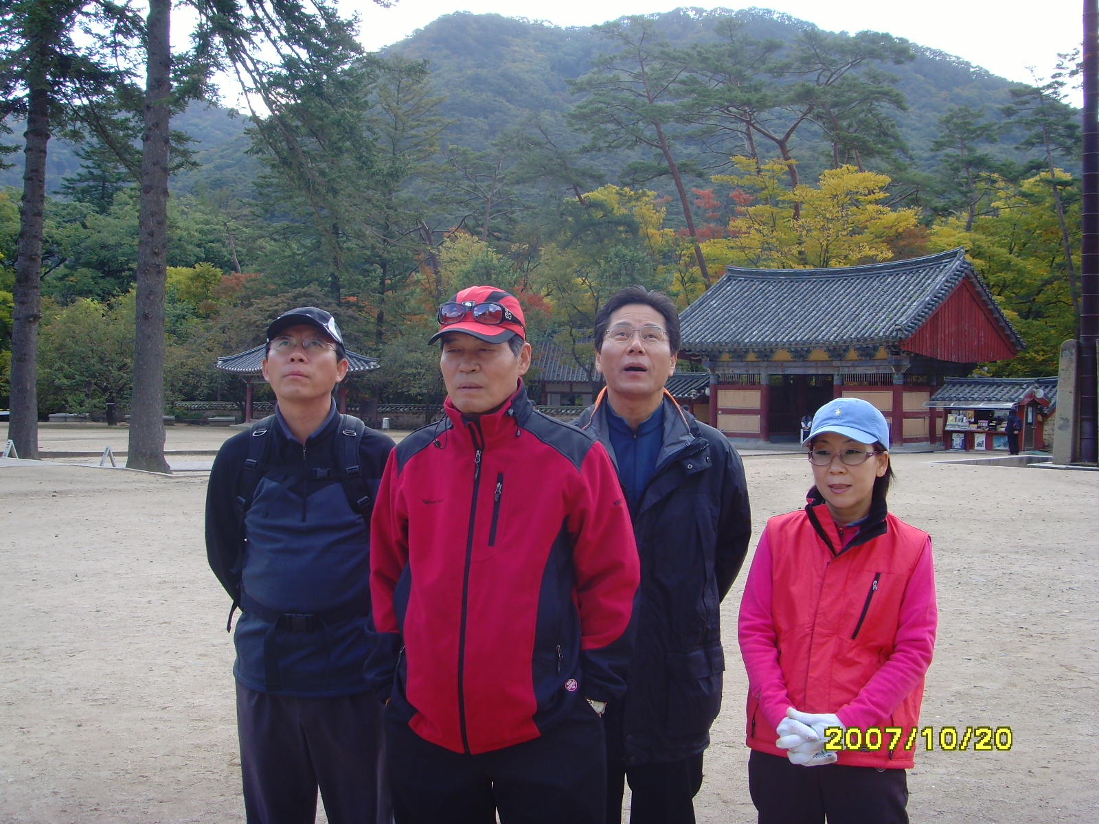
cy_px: 412
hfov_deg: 47.9
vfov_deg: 36.8
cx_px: 550
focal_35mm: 39
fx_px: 1238
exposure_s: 1/125
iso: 80
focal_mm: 6.6
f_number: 3.5
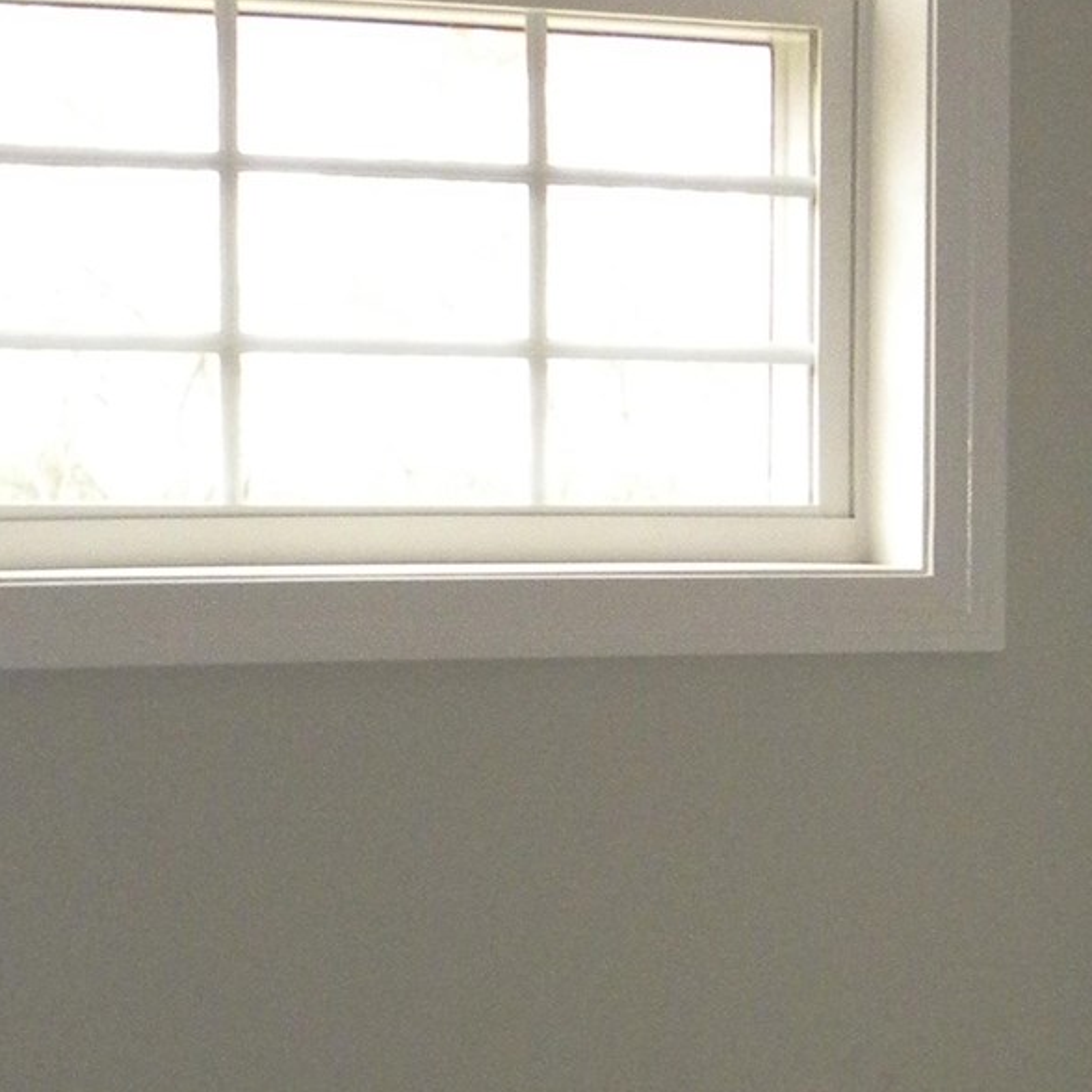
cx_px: 947
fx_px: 3212
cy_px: 1018
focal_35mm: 90
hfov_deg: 19.0
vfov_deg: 18.9
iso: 336
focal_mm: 4.6
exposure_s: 1/67.2
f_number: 2.8
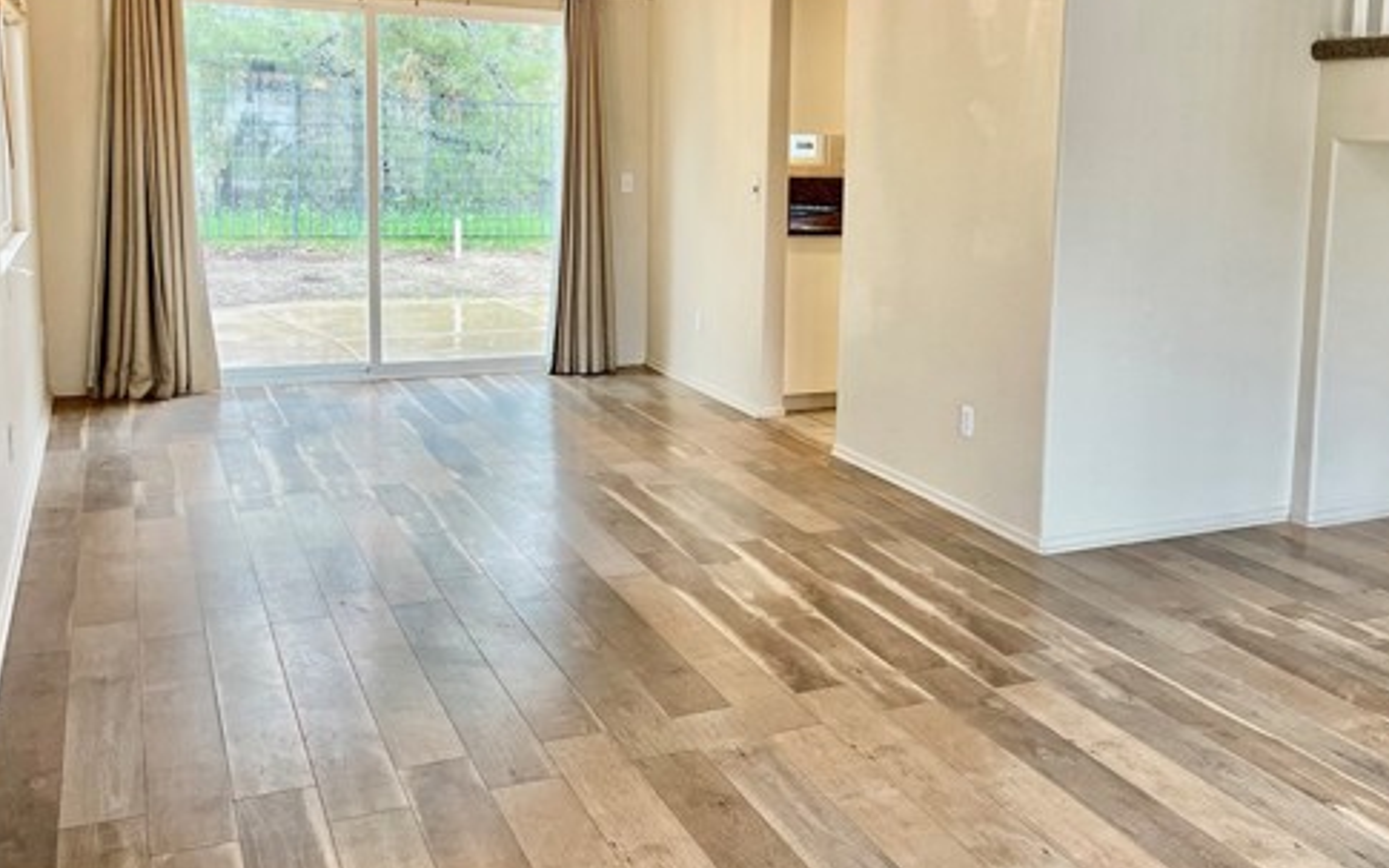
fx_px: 1325
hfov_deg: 54.9
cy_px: 284
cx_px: 836
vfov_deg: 35.9
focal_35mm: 35
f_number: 1.6
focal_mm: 5.1
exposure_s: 1/120
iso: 125
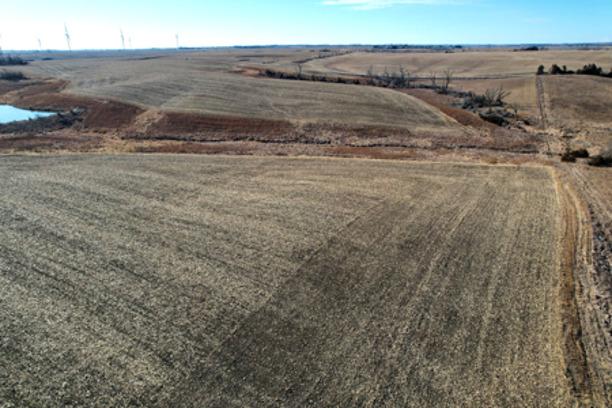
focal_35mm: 22
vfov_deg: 57.2
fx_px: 374
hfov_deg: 78.6
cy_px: 204
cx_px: 306
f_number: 2.8
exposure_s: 1/1250
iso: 100
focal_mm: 8.38
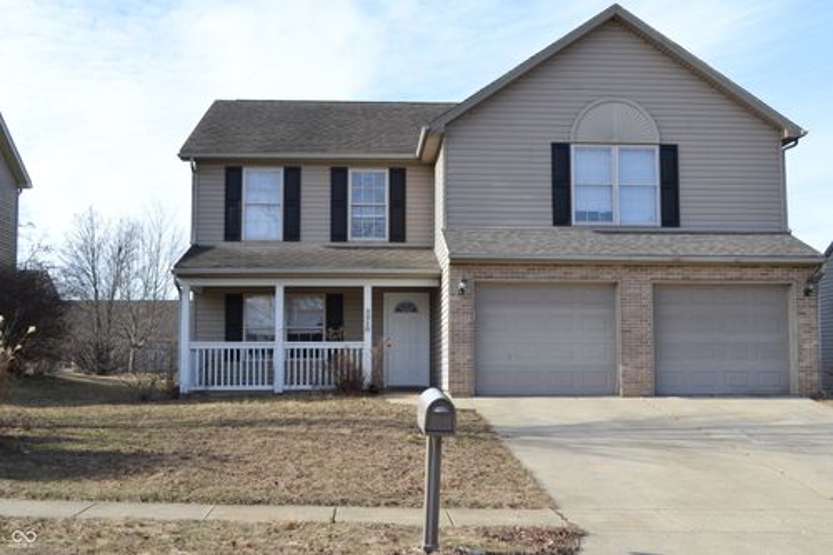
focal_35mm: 42
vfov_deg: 31.9
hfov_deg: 46.4
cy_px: 278
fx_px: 971
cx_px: 416
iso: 100
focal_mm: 28
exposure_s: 1/200
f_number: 7.1
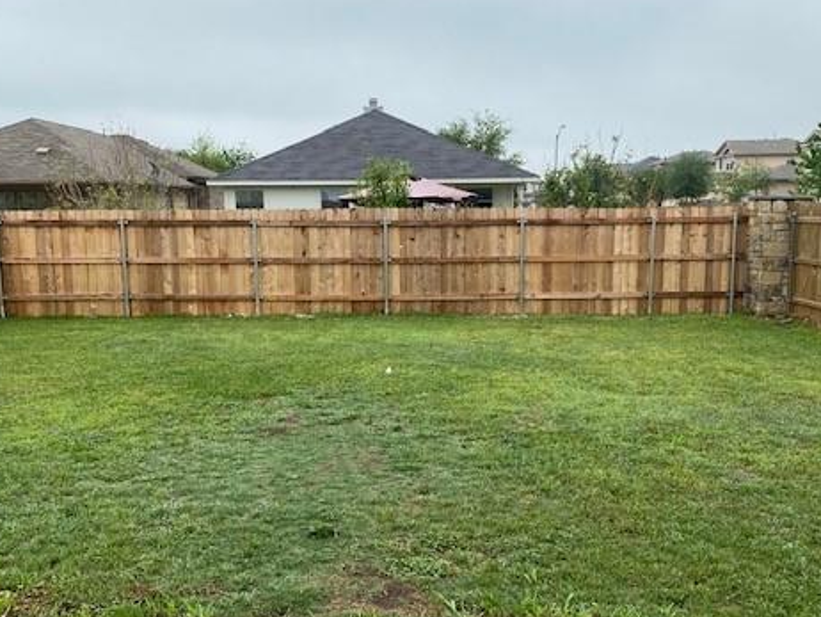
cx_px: 400
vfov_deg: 39.6
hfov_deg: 51.3
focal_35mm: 36
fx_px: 854
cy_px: 349
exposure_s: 1/827
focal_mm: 4.25
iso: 32
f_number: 1.8
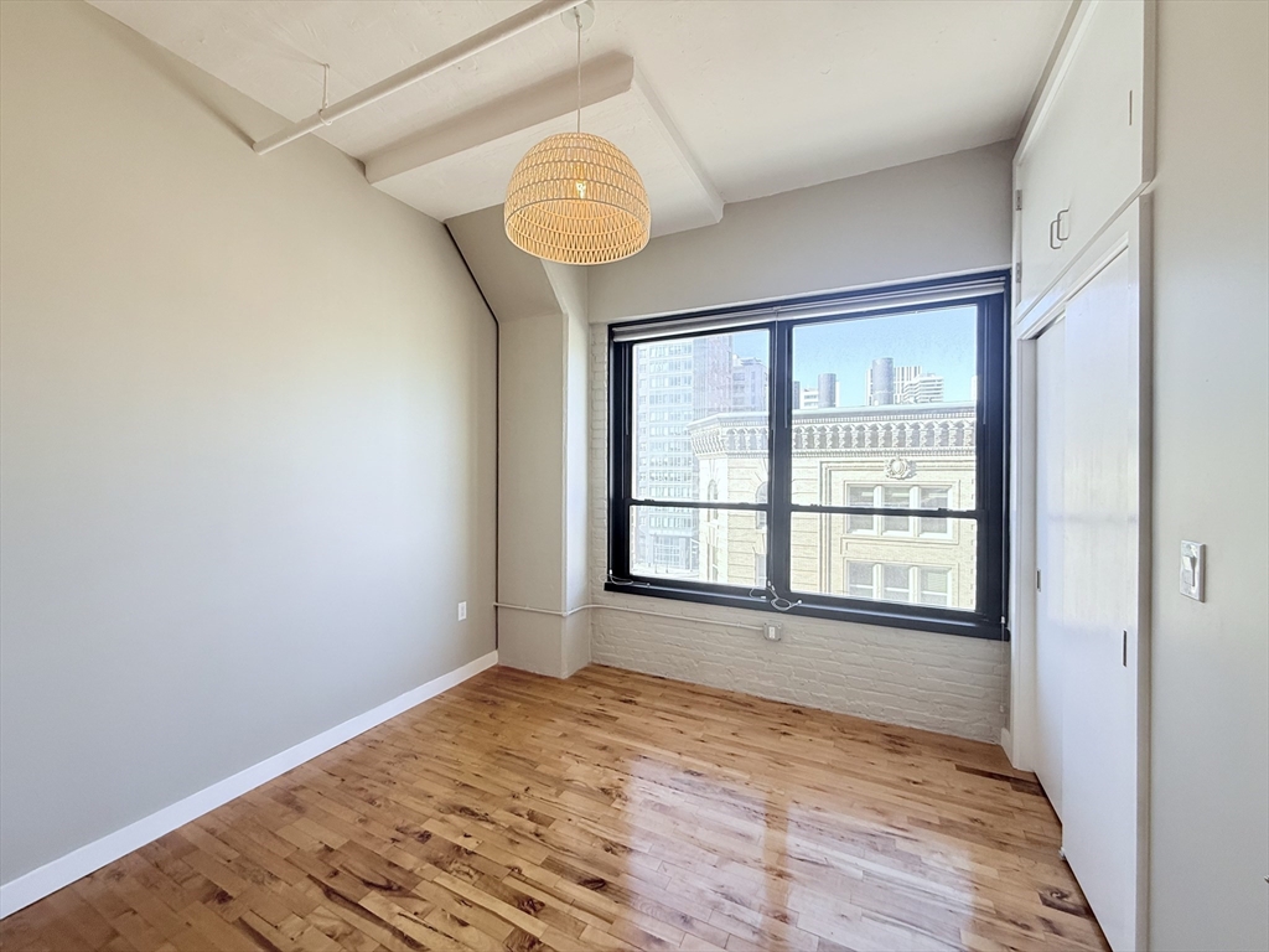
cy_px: 476
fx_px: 513
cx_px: 634
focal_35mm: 14
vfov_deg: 85.7
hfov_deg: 102.1
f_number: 2.2
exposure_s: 1/120
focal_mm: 2.22
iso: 100
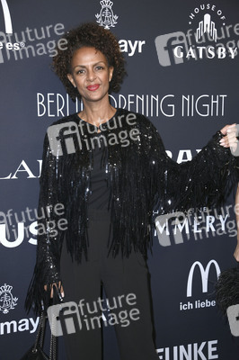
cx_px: 120
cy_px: 180
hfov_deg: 24.2
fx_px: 559
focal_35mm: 56
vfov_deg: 35.7
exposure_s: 1/250
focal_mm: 56
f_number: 5.6
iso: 500
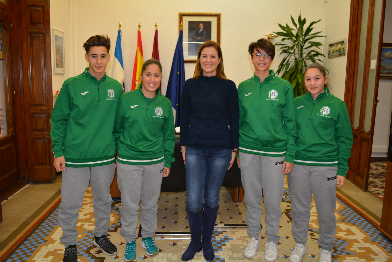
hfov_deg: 59.5
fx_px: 343
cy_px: 131
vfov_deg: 41.8
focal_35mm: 32
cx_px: 196
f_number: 3.8
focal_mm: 21
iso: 400
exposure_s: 1/60
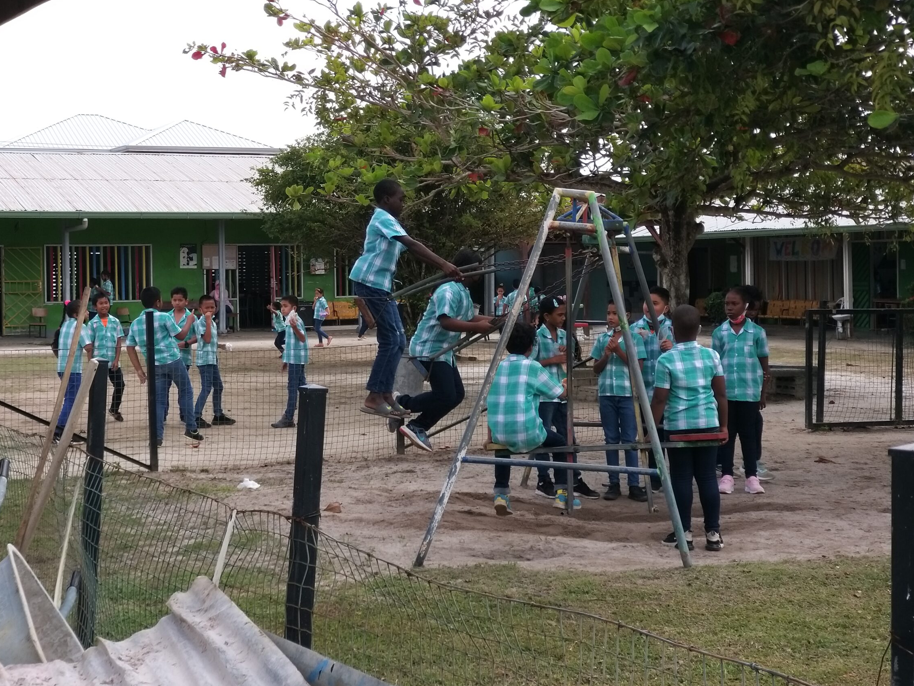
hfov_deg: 32.7
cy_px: 312
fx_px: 1558
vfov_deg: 24.8
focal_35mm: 59
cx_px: 400
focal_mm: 5.54
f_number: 2.4
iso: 40
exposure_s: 1/374
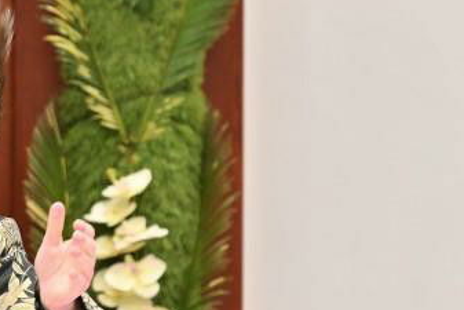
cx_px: -129
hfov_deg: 2.3
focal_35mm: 911
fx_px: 11746
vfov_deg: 1.5
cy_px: 215
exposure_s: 1/320
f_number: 4
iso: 500
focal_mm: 200
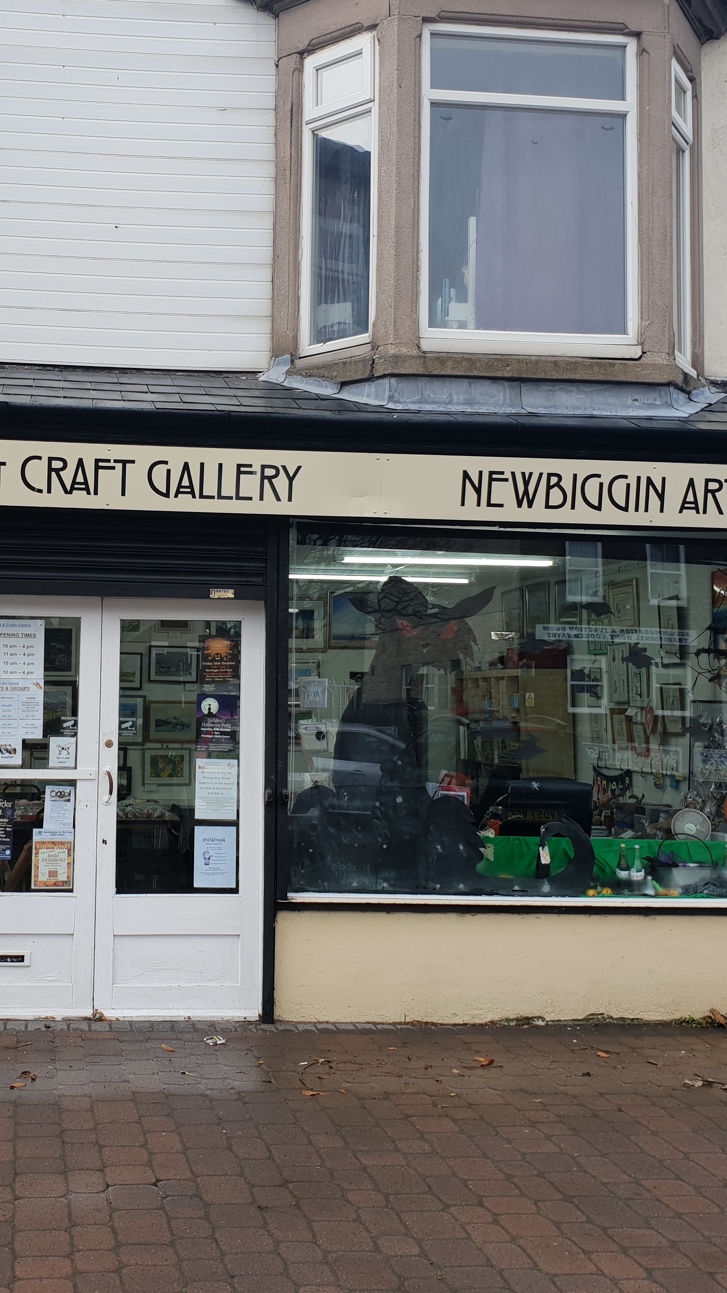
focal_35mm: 41
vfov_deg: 49.4
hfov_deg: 28.6
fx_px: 1405
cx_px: 180
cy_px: 610
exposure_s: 1/151
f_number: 2.4
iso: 50
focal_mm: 4.3
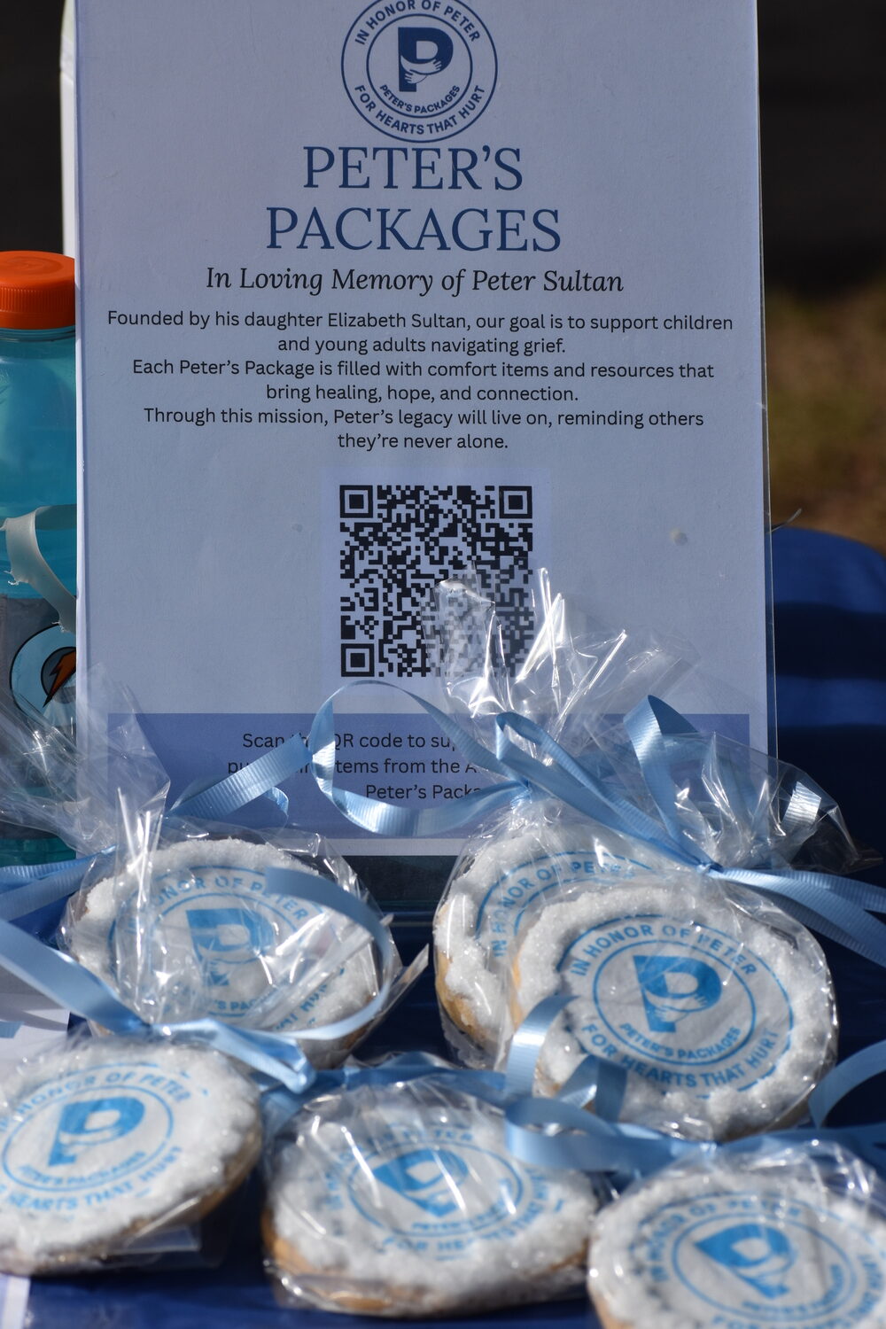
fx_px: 5814
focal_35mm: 158
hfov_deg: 8.7
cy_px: 664
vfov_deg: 13.0
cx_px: 443
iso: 280
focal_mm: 105
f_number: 8
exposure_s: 1/2000
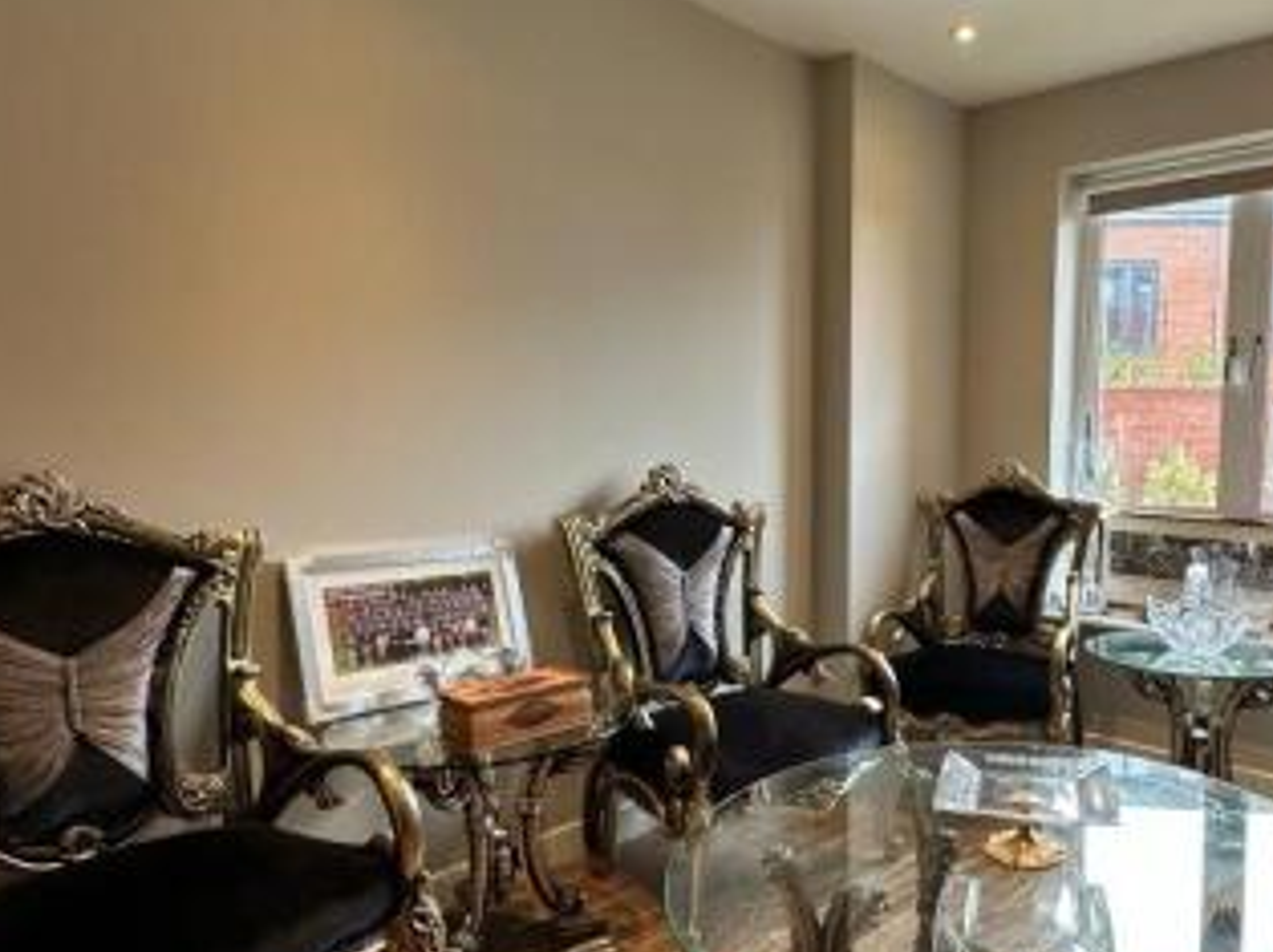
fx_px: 955
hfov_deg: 64.7
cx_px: 898
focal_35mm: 26
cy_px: 529
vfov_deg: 52.9
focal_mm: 2.22
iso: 200
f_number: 2.2
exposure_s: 1/100
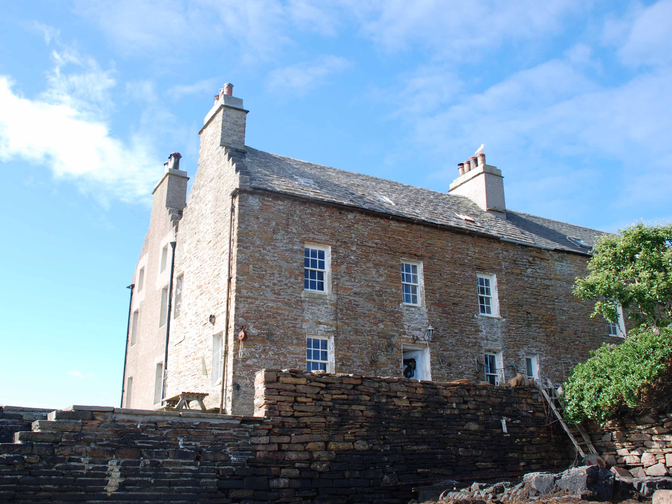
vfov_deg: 39.7
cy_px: 253
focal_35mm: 36
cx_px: 299
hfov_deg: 51.2
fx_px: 699
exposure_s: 1/160
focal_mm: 20
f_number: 6.3
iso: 100
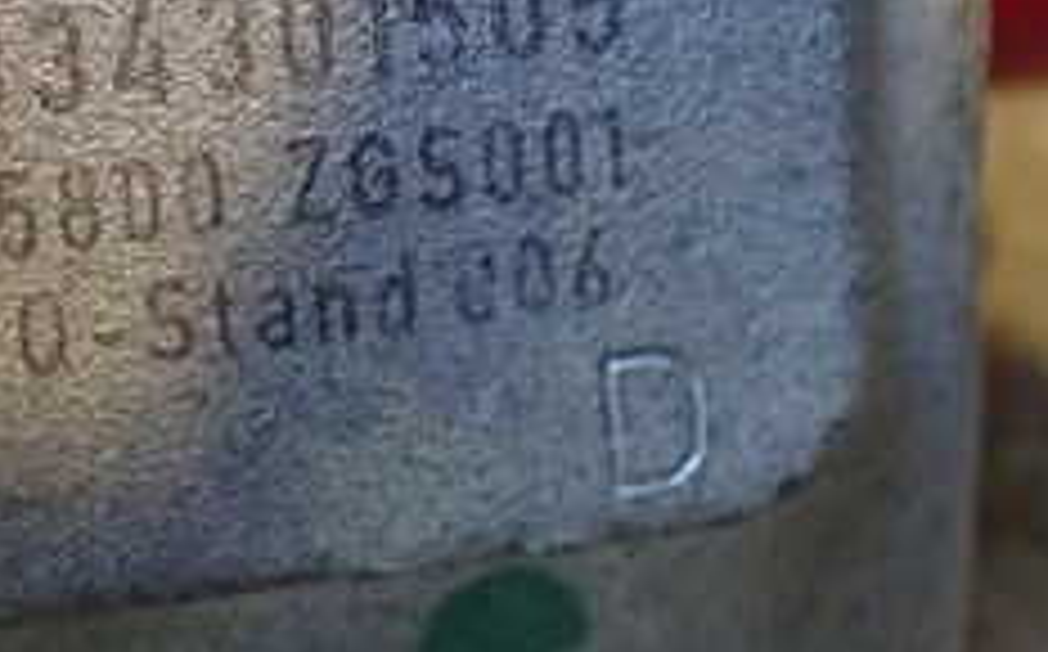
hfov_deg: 24.4
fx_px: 2339
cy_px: -13
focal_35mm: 82
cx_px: 76
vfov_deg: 15.6
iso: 800
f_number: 2.3
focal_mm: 5.4
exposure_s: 1/80
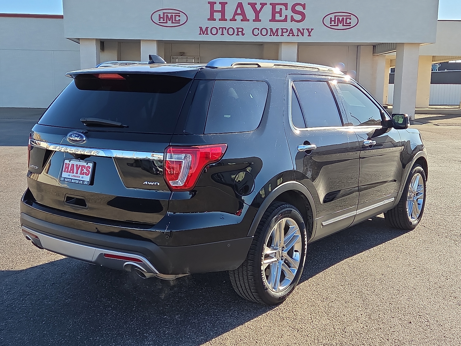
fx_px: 559
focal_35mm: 42
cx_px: 230
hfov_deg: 44.8
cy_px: 173
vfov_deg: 34.3
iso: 25
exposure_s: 1/714
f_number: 1.8
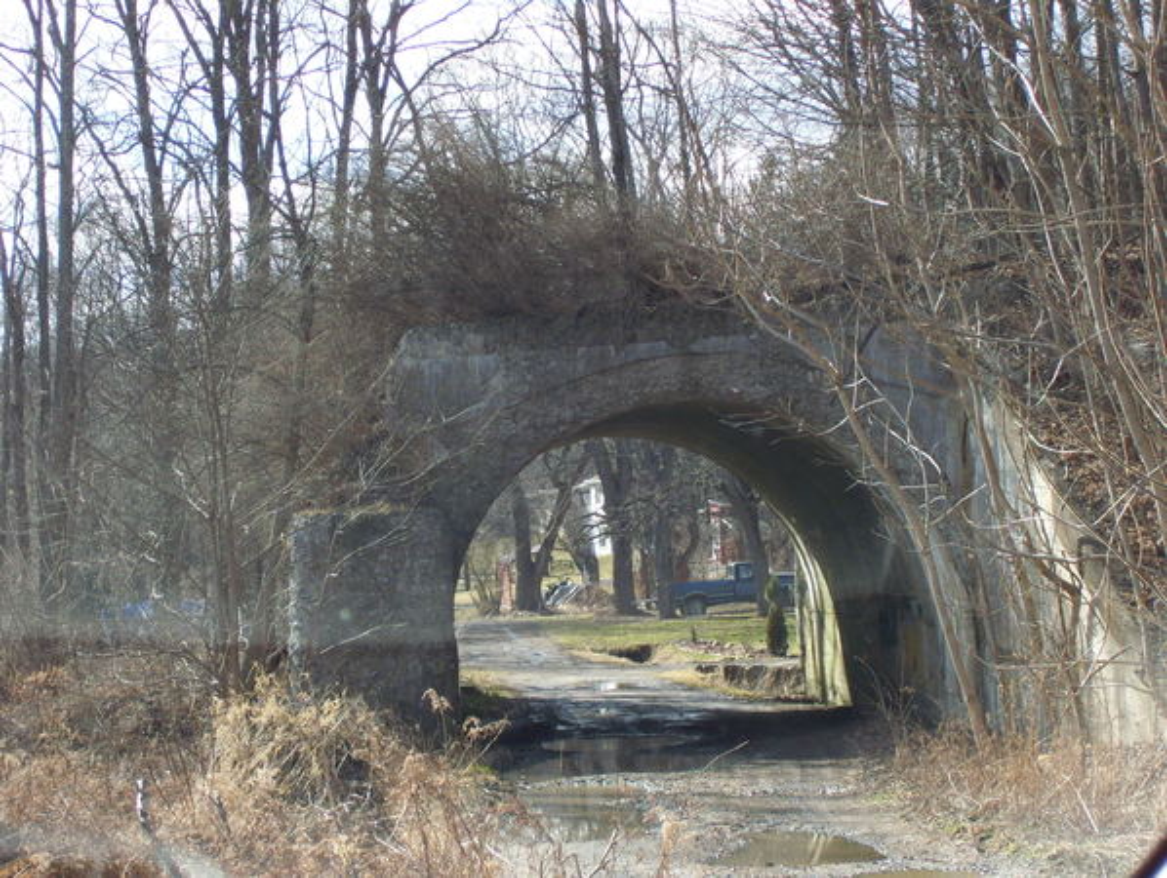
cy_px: 439
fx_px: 3645
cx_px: 584
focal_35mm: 108
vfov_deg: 13.7
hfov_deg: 18.2
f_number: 4.6
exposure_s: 1/250
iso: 160
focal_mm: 18
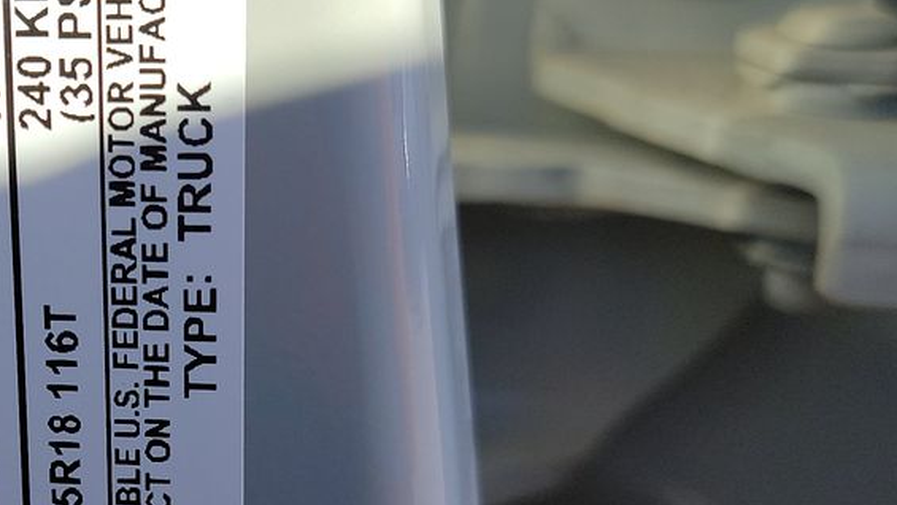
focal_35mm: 74
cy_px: 316
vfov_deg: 16.3
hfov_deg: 27.7
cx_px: 114
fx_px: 1760
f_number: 1.8
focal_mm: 6.7
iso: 50
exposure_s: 1/340
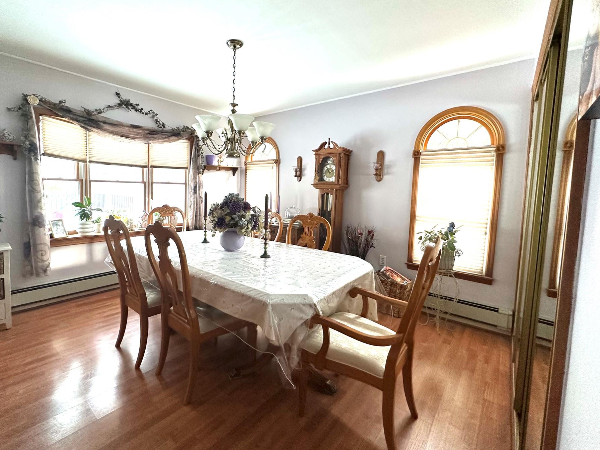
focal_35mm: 16
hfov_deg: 94.3
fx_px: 277
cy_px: 210
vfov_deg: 78.0
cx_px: 274
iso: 250
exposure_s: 1/99
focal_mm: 2.22
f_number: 2.2
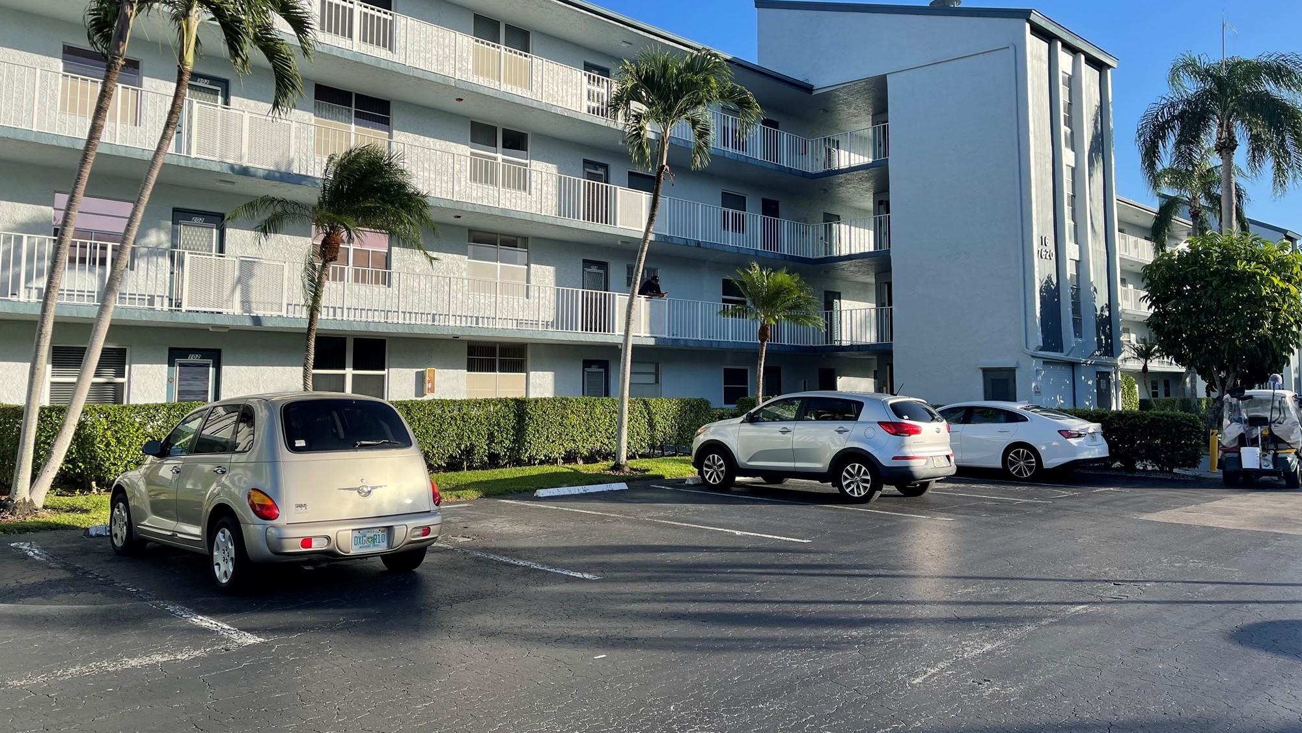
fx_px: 1001
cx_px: 650
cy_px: 292
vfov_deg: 40.0
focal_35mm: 29
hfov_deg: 66.1
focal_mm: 5.1
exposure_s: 1/2387
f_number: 1.6
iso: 32
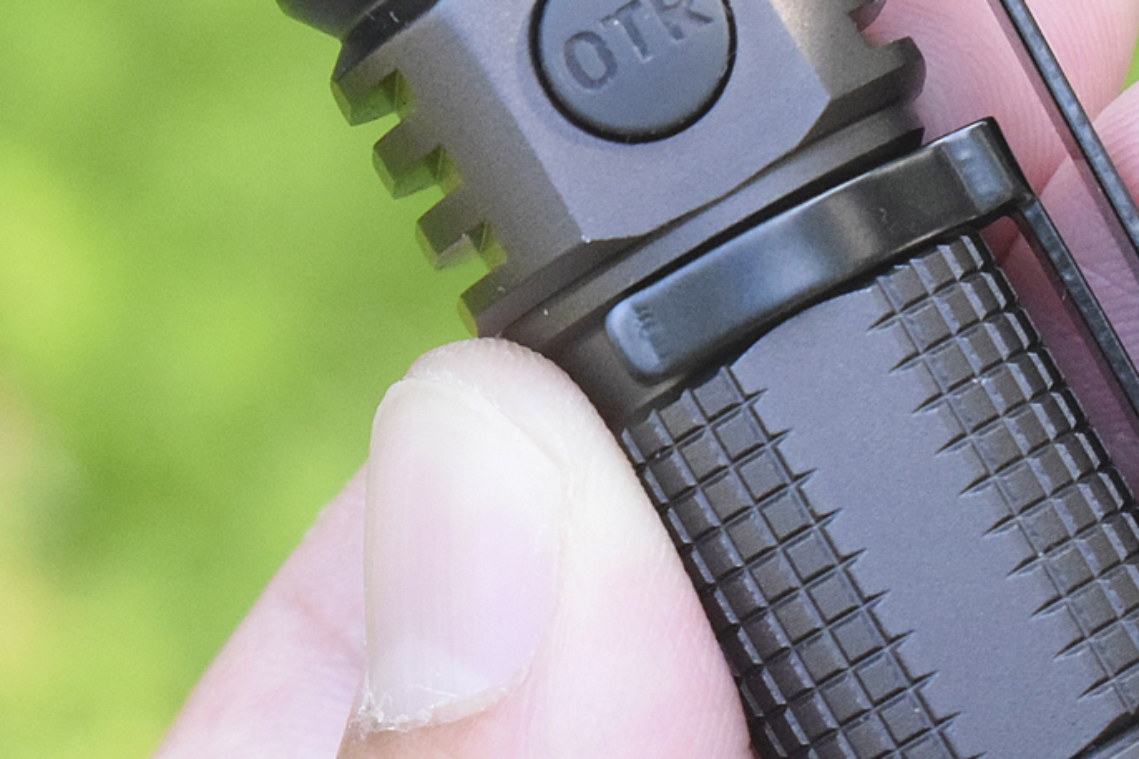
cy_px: 419
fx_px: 7606
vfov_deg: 5.7
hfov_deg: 8.6
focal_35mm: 240
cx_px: 578
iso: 3200
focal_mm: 55
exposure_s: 1/250
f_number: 8
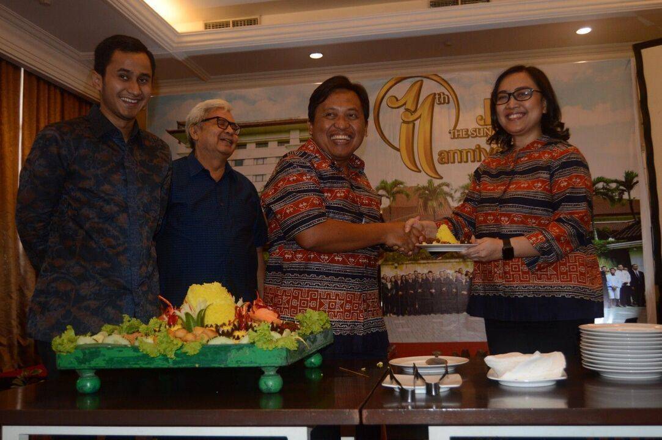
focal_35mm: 36
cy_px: 220
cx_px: 331
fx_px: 661
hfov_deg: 53.2
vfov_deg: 36.8
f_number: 3.8
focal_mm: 24
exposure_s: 1/40
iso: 400
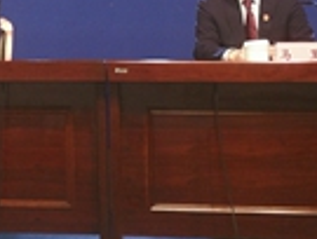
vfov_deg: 13.7
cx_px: -14
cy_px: -94
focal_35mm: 103
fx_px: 946
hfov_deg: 18.4
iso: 250
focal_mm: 3.95
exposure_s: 1/33.3
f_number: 2.2
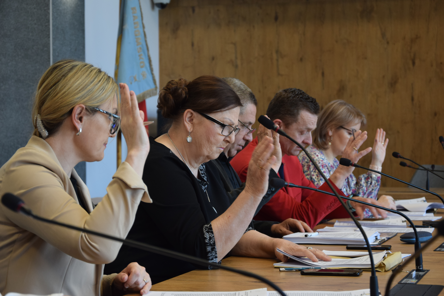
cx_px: 222
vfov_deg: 14.7
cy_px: 148
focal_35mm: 93
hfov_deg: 21.9
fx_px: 1147
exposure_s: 1/60
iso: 720
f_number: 5.3
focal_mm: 62
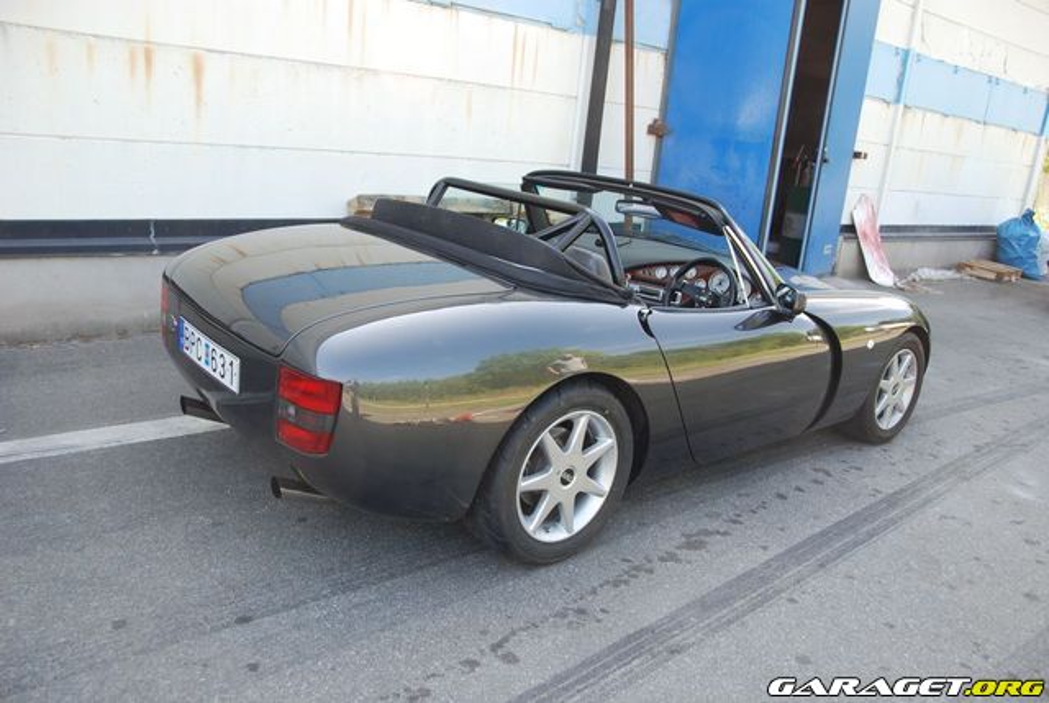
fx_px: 876
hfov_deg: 61.8
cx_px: 524
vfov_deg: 43.8
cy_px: 352
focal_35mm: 30
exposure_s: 1/60
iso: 100
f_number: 4
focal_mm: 20
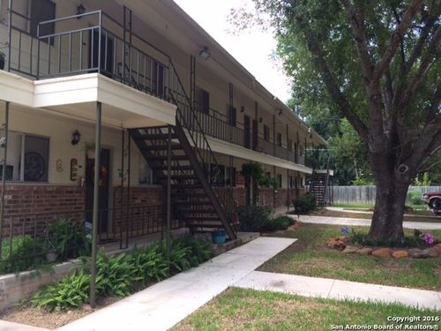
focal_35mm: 29
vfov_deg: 48.2
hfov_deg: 61.7
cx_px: 220
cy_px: 166
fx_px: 369
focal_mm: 4.15
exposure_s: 1/631
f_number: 2.2
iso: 32
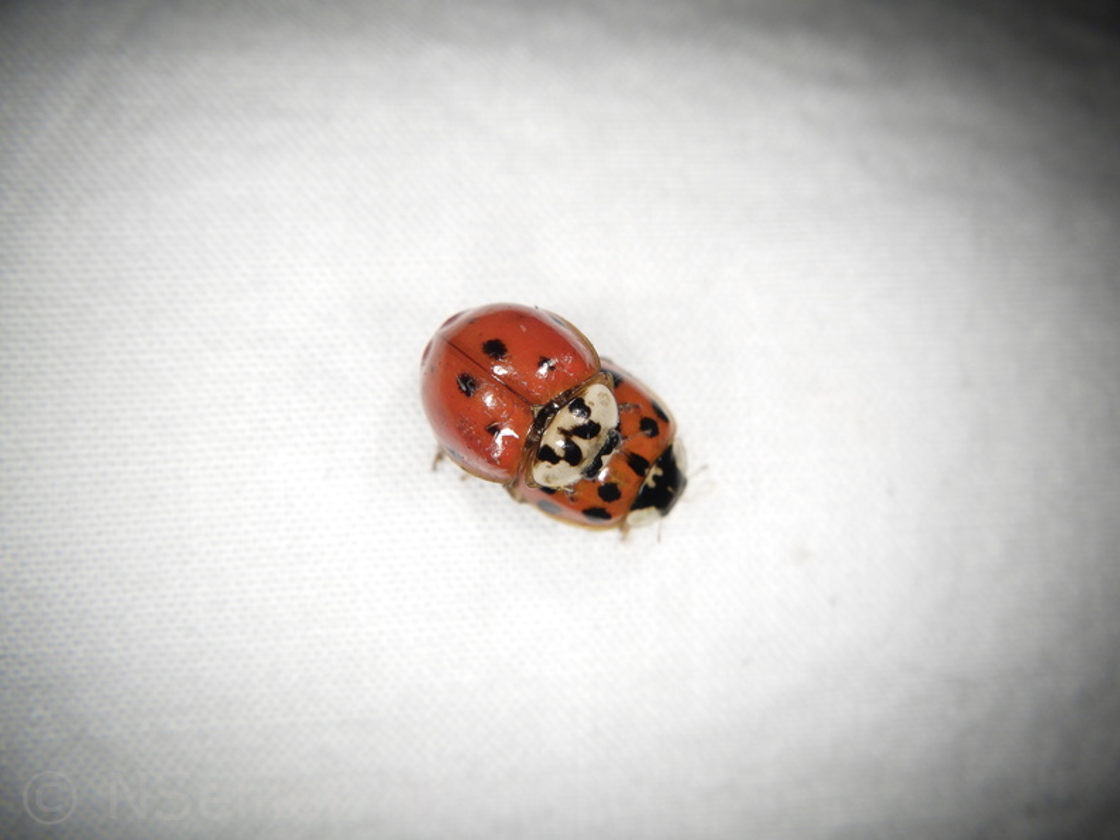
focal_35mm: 34
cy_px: 420
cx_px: 560
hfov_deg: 54.0
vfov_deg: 41.8
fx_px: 1100
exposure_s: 1/400
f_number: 4.6
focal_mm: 6.1
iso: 125
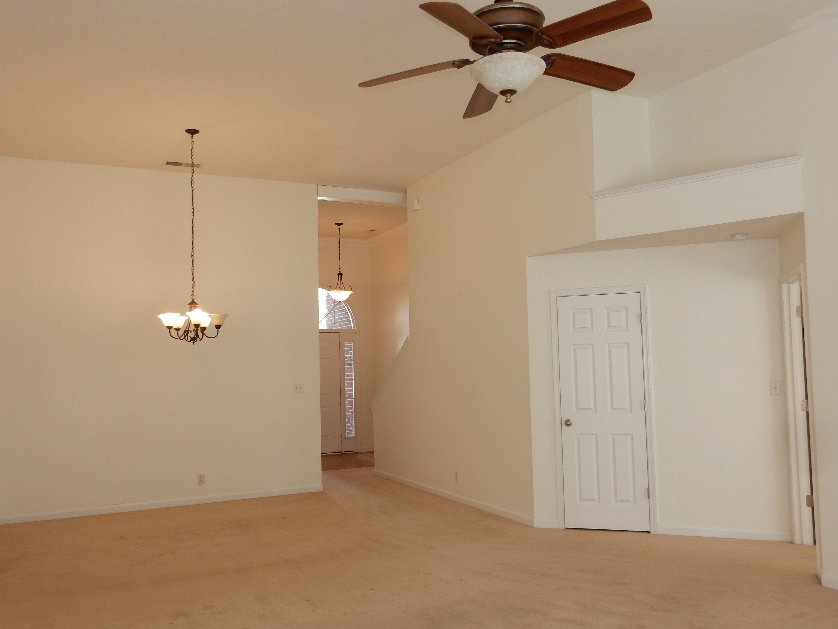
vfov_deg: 46.8
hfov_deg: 60.0
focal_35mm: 30
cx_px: 419
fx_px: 726
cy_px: 314
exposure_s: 1/30
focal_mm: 5.4
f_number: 4
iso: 125
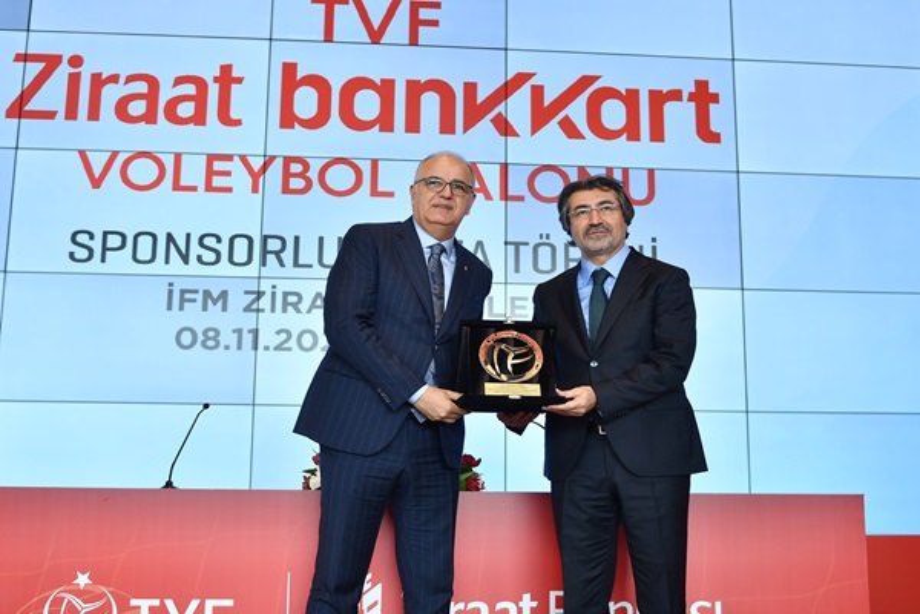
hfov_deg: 49.6
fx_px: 997
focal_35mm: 39
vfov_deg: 34.2
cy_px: 307
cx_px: 460
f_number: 3.5
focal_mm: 26
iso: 250
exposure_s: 1/250
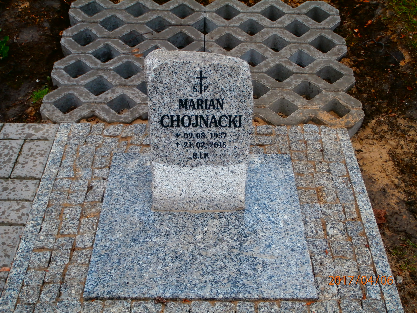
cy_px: 156
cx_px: 208
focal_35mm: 47
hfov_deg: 40.4
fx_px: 566
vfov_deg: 30.9
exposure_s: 1/250
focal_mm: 8.29
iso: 100
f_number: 4.2
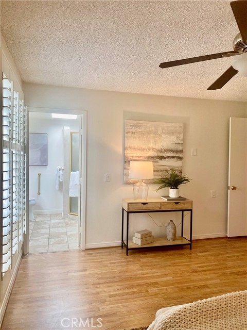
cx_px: 124
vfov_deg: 67.3
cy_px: 165
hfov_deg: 53.1
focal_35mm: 26
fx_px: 247
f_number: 1.8
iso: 80
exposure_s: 1/120
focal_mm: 4.25
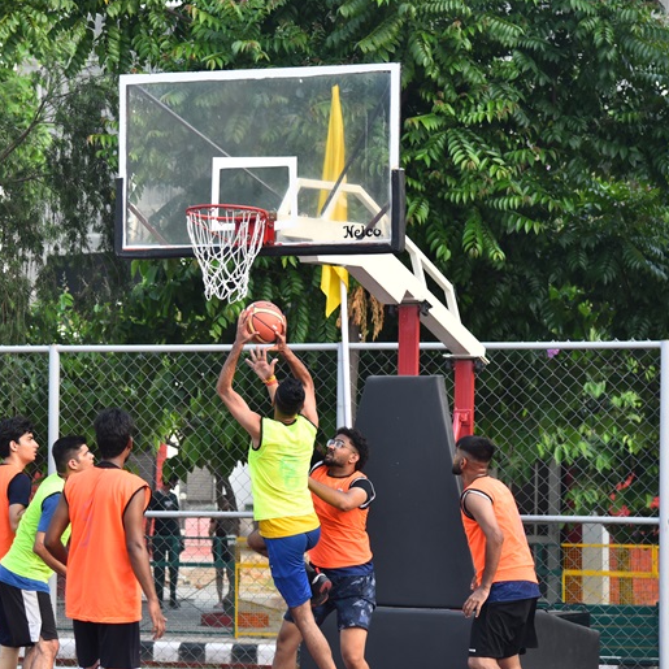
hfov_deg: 10.6
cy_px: 424
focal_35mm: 165
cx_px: 248
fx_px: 3608
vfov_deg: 10.6
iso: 200
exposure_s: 1/500
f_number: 4
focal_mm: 100
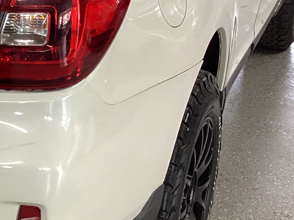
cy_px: 4
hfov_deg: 18.9
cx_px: -81
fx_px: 824
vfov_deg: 15.0
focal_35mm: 97
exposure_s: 1/50
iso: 125
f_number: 2.4
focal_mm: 3.3
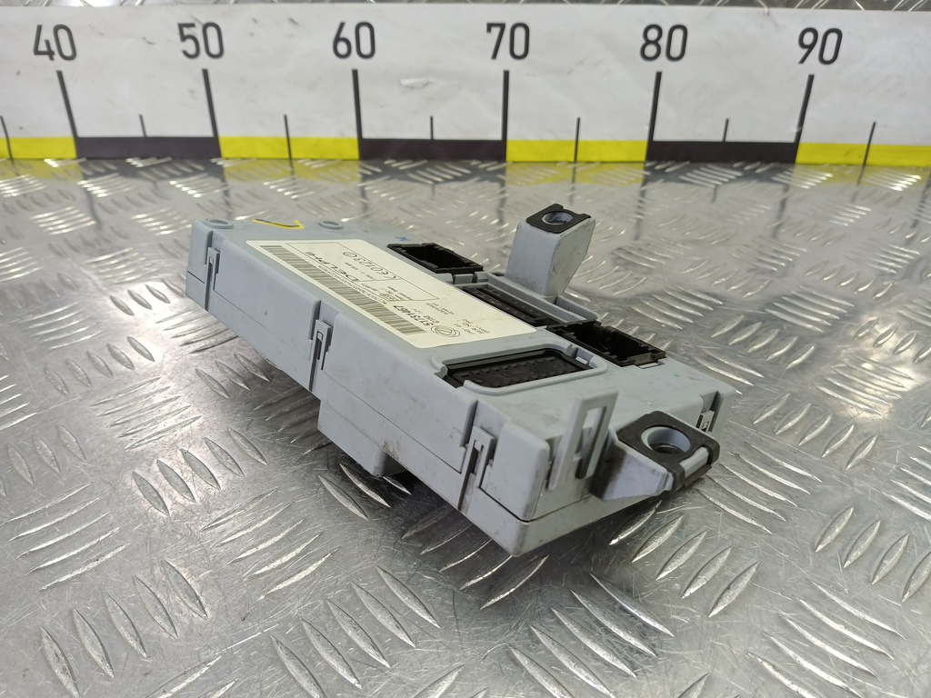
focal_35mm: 23
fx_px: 619
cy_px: 349
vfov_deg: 58.9
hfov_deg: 73.9
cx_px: 466
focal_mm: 4.11
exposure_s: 1/50
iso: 154
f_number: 1.6
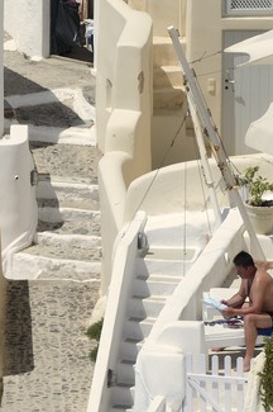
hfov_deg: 2.3
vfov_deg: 3.4
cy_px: -581
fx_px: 6839
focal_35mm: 600
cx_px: -125
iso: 100
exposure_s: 1/200
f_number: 11
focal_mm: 122
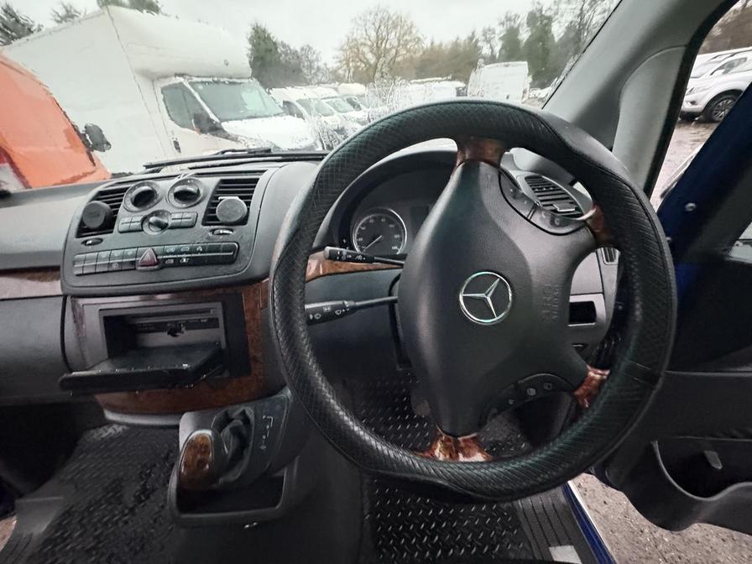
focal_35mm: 14
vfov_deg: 85.7
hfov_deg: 102.1
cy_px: 282
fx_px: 304
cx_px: 376
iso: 1600
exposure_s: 1/30
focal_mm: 2.22
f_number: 2.2
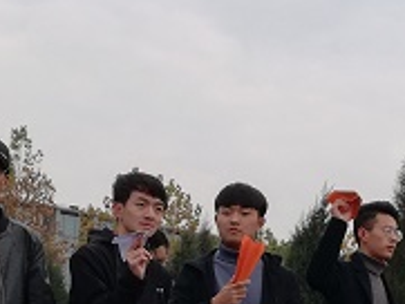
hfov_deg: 21.3
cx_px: 233
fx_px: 1077
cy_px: 346
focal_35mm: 92
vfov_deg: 15.6
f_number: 2.2
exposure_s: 1/287
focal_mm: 3.81
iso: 50
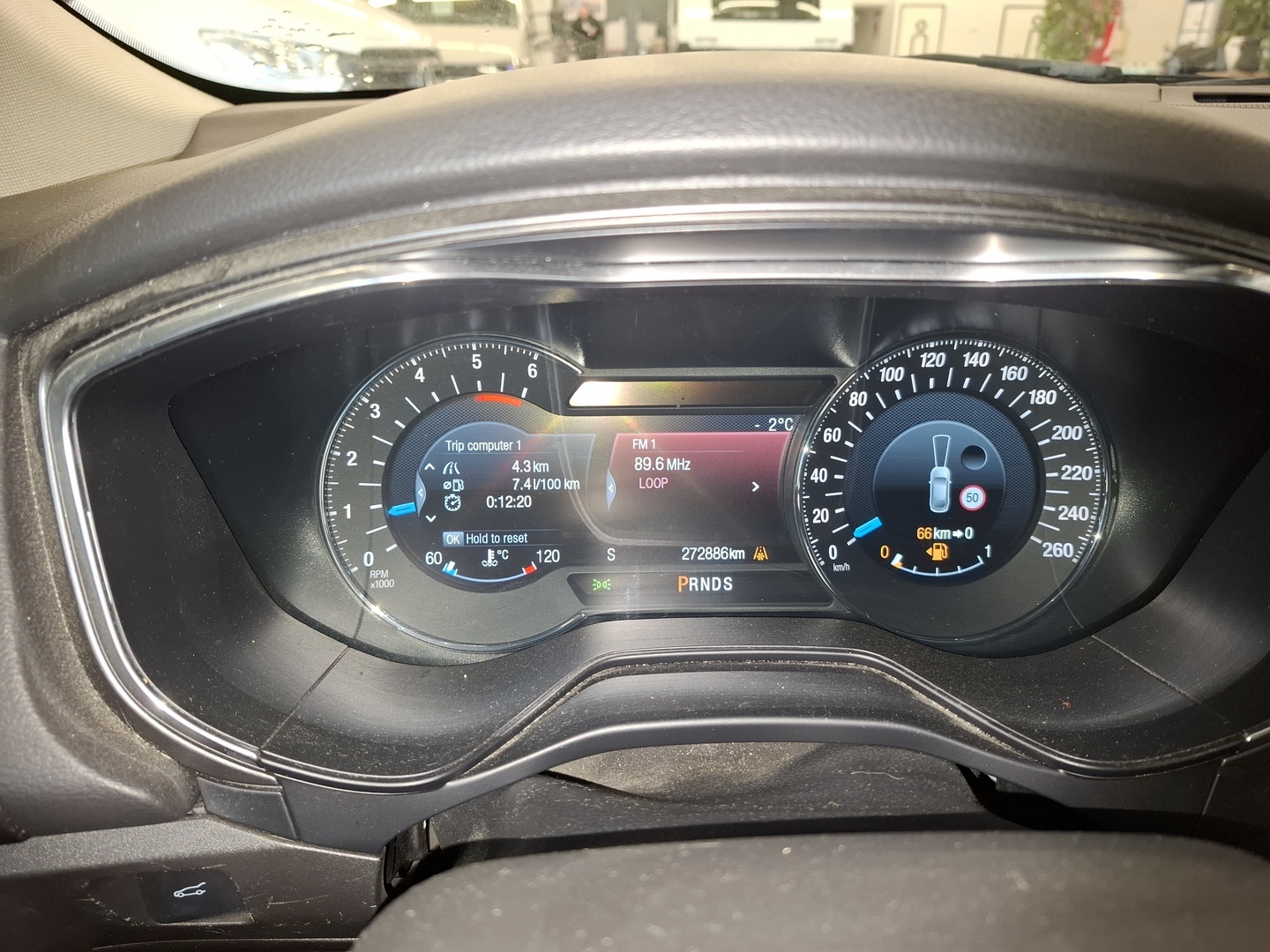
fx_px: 844
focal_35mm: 23
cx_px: 635
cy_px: 476
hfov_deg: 73.9
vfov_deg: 58.9
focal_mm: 5.54
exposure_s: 1/50
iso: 250
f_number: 1.8
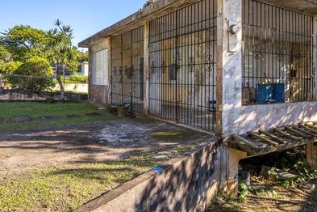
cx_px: 192
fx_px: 247
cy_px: 78
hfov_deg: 64.8
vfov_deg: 46.0
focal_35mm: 28
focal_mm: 8.38
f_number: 2.8
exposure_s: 1/400
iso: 100
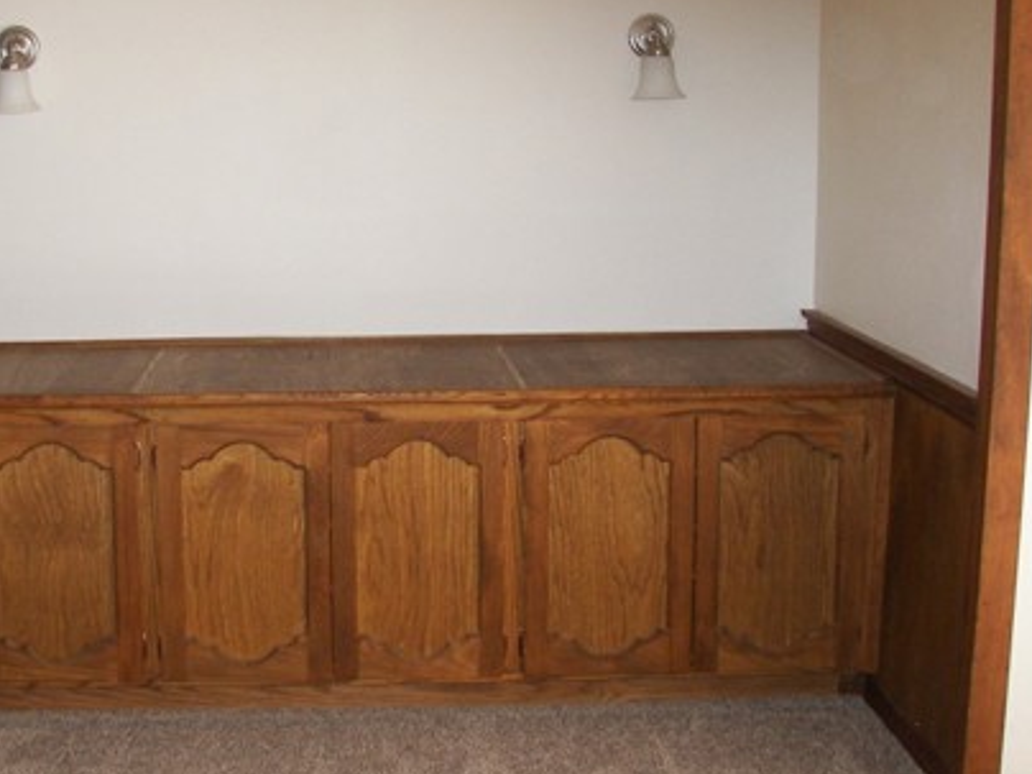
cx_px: 281
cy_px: 381
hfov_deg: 33.2
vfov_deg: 25.7
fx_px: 1699
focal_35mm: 57
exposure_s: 1/30
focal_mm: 6
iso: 100
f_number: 2.8
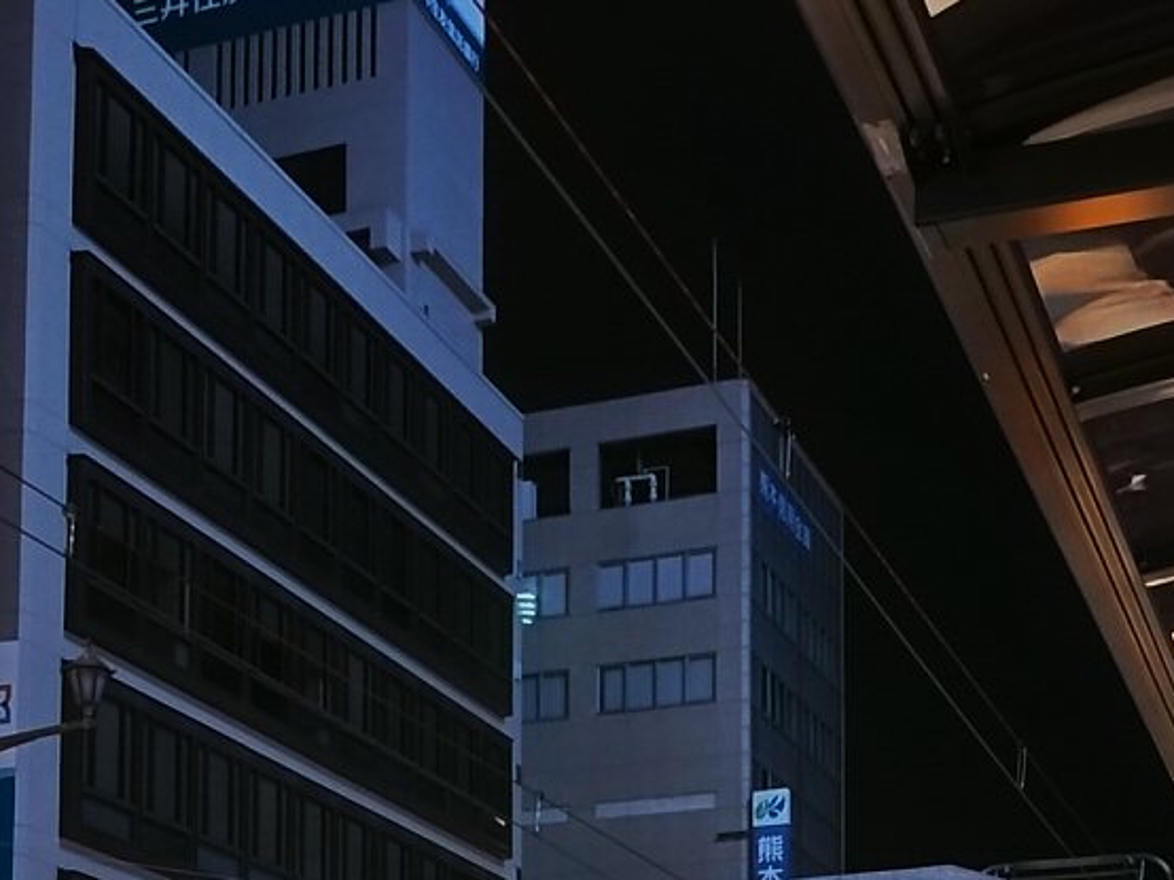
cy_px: 1125
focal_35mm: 65
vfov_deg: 20.7
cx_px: 602
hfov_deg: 29.8
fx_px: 2204
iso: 1891
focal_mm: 5.24
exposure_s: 1/22
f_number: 1.7
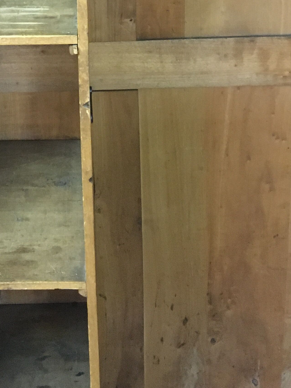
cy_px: -45
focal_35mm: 69
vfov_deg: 25.9
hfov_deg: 21.2
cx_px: 92
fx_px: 773
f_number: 2.2
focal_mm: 4.15
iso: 500
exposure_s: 1/17
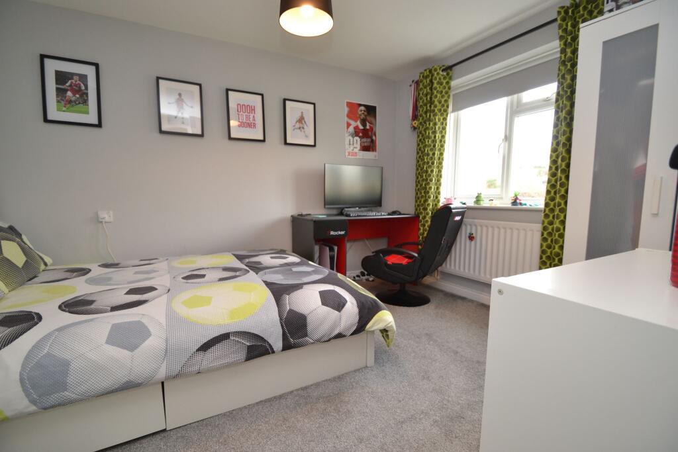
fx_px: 283
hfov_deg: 100.4
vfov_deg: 77.3
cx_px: 339
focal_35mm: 15
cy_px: 226
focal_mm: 10
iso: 450
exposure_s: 1/60
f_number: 3.5
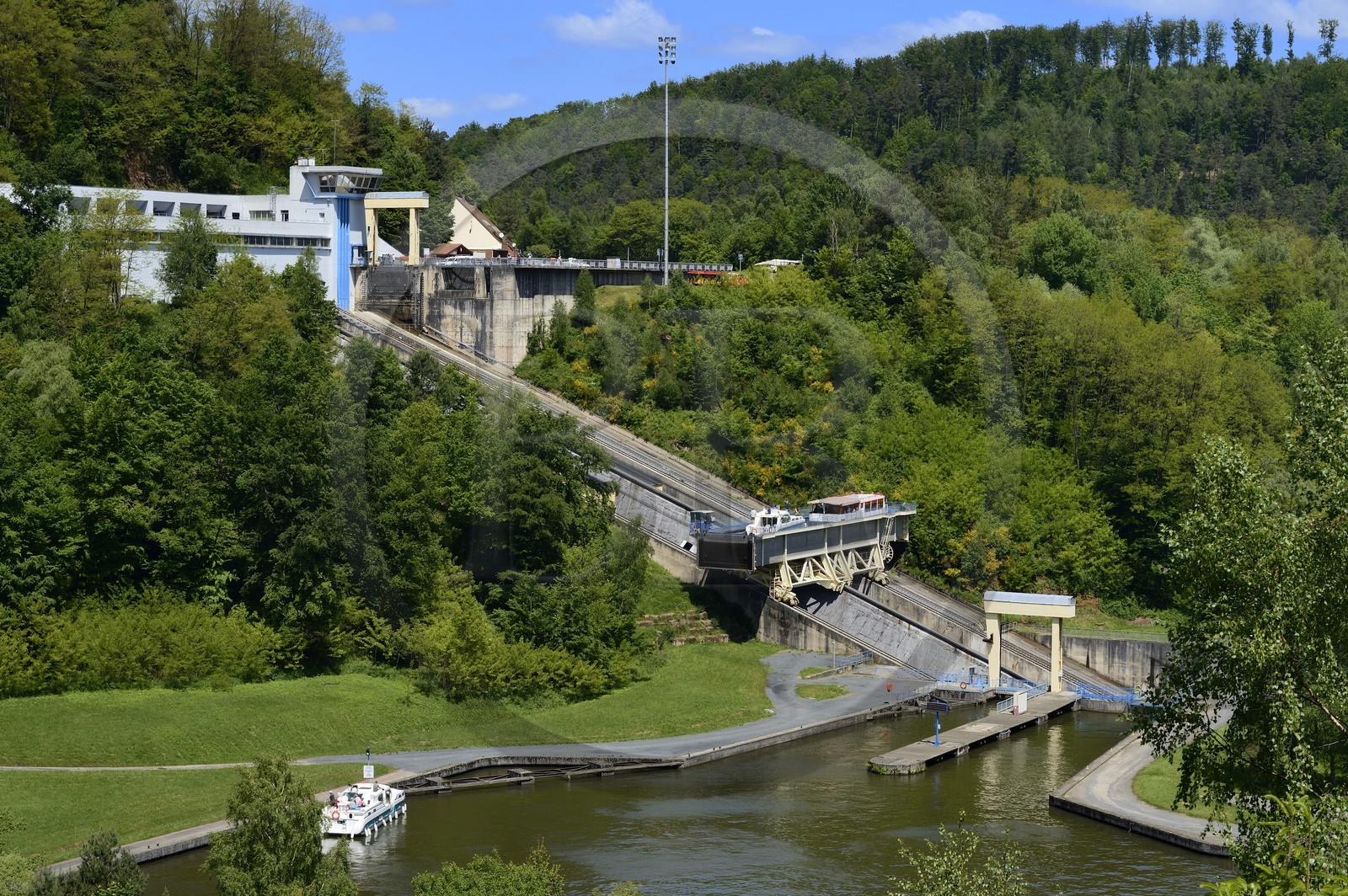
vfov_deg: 19.4
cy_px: 448
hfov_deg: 28.9
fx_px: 2619
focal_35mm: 70
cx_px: 674
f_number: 9
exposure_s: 1/400
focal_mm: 70
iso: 200
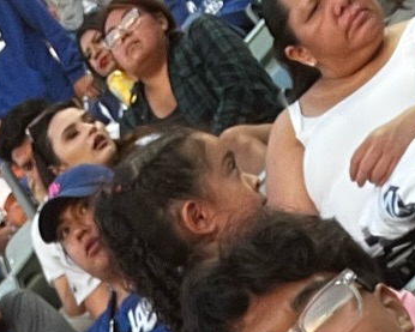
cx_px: 8
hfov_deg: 14.3
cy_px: 882
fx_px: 1634
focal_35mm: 133
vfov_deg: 9.8
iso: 64
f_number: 2.2
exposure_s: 1/60
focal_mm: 2.71
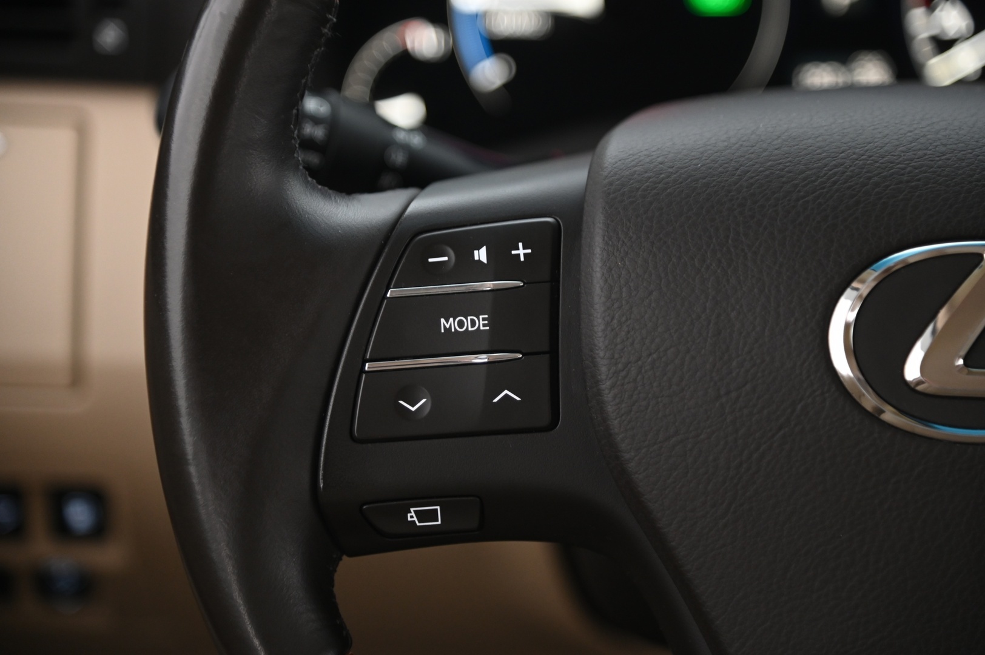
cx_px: 492
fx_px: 3281
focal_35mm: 120
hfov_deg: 17.1
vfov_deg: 11.4
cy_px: 328
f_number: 4
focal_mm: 120
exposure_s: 1/15
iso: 2000
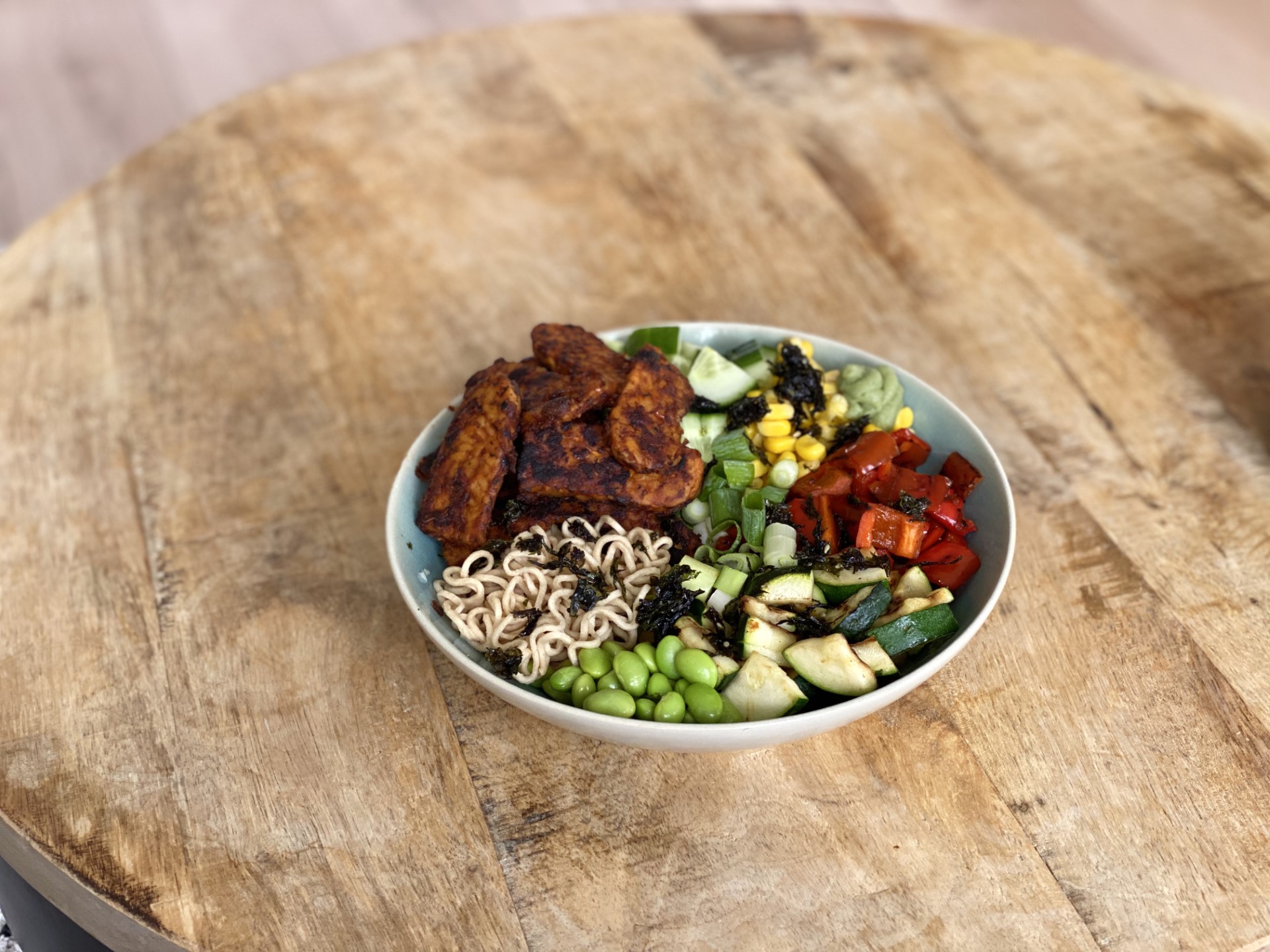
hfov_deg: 36.8
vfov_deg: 28.0
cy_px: 476
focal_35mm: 52
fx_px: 1908
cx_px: 635
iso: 80
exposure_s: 1/122
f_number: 2
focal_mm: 6
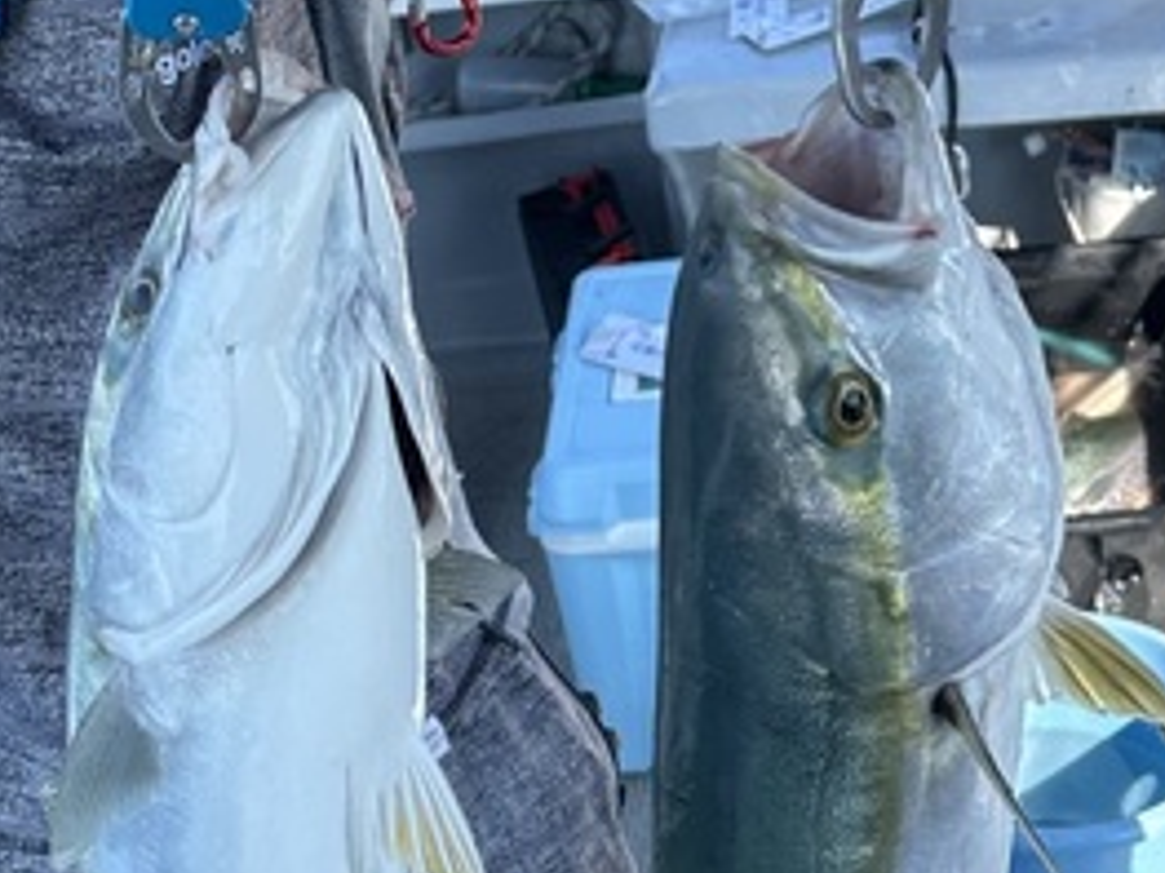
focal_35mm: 78
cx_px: 664
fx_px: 2624
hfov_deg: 25.0
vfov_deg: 18.8
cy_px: 213
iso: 80
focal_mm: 6.86
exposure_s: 1/943
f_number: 1.78
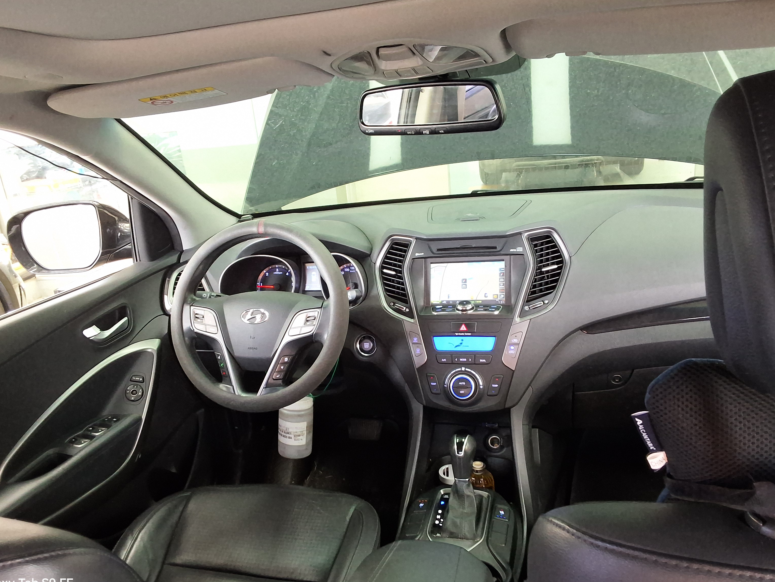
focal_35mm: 30
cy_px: 306
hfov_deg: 59.9
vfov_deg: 46.8
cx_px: 366
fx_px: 672
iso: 125
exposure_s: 1/40
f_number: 1.9
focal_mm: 2.91
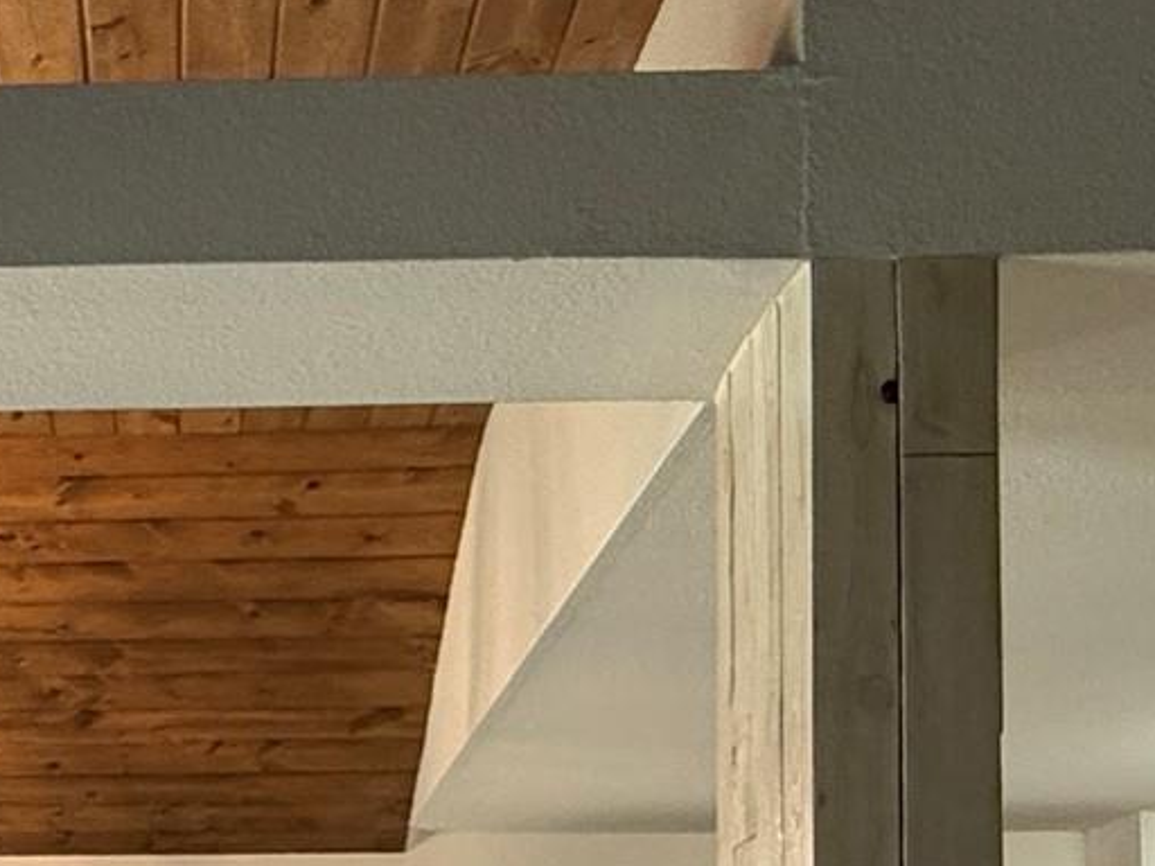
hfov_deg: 32.6
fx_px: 1869
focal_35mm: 56
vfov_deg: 23.0
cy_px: 1143
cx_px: 111
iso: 400
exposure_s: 1/120
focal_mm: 2.22
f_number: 2.2
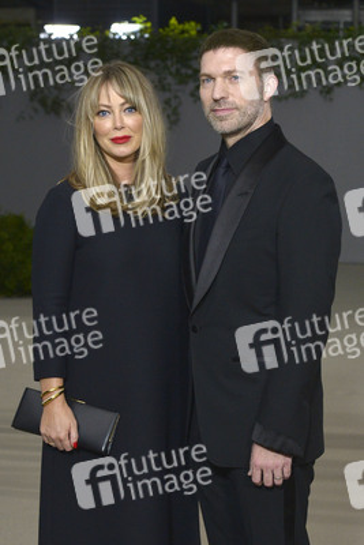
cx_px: 182
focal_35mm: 70
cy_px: 272
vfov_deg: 28.8
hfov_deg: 19.5
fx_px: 1061
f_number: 7.1
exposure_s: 1/250
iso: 1600
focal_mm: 70
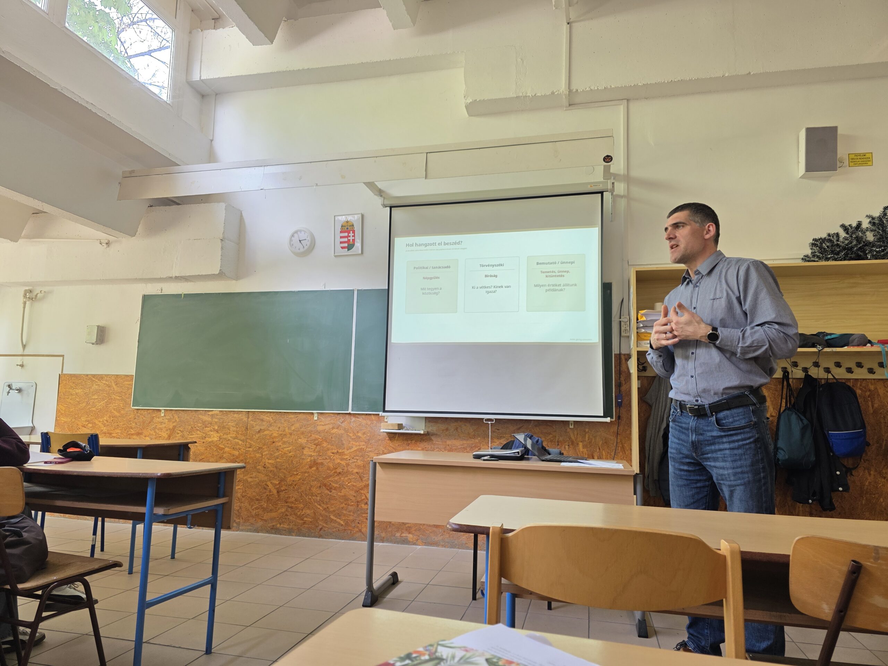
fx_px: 590
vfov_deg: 58.9
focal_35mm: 23
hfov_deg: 73.9
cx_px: 444
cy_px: 333
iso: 100
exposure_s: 1/60
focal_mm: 6.3
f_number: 1.7
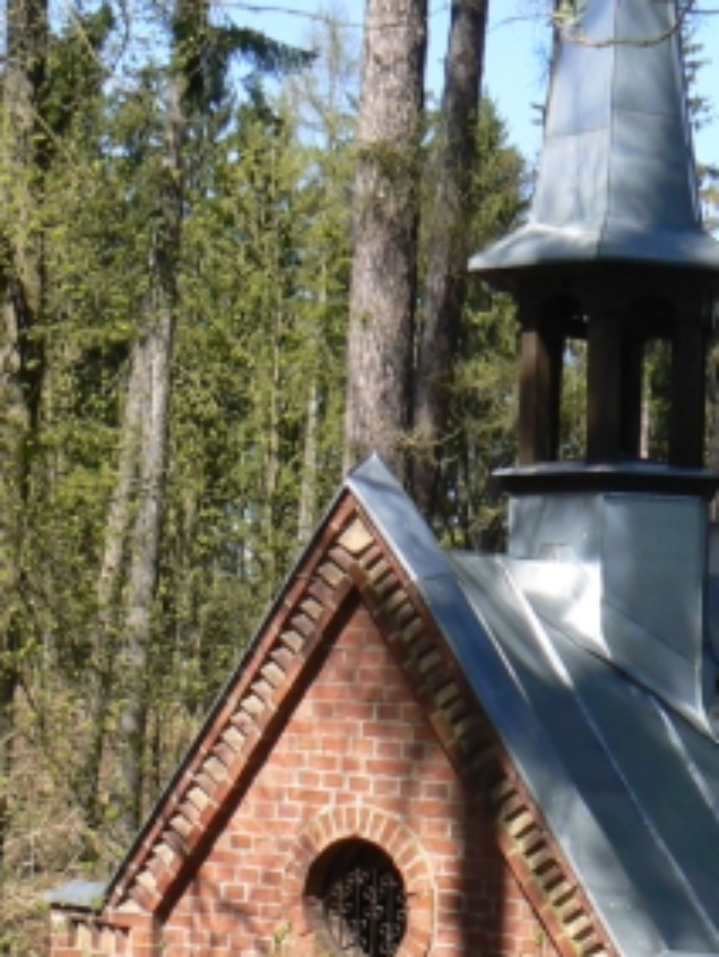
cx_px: 709
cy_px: 657
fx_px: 2350
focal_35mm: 85
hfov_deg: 17.0
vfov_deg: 22.9
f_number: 5.6
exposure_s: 1/250
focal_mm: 6
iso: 80
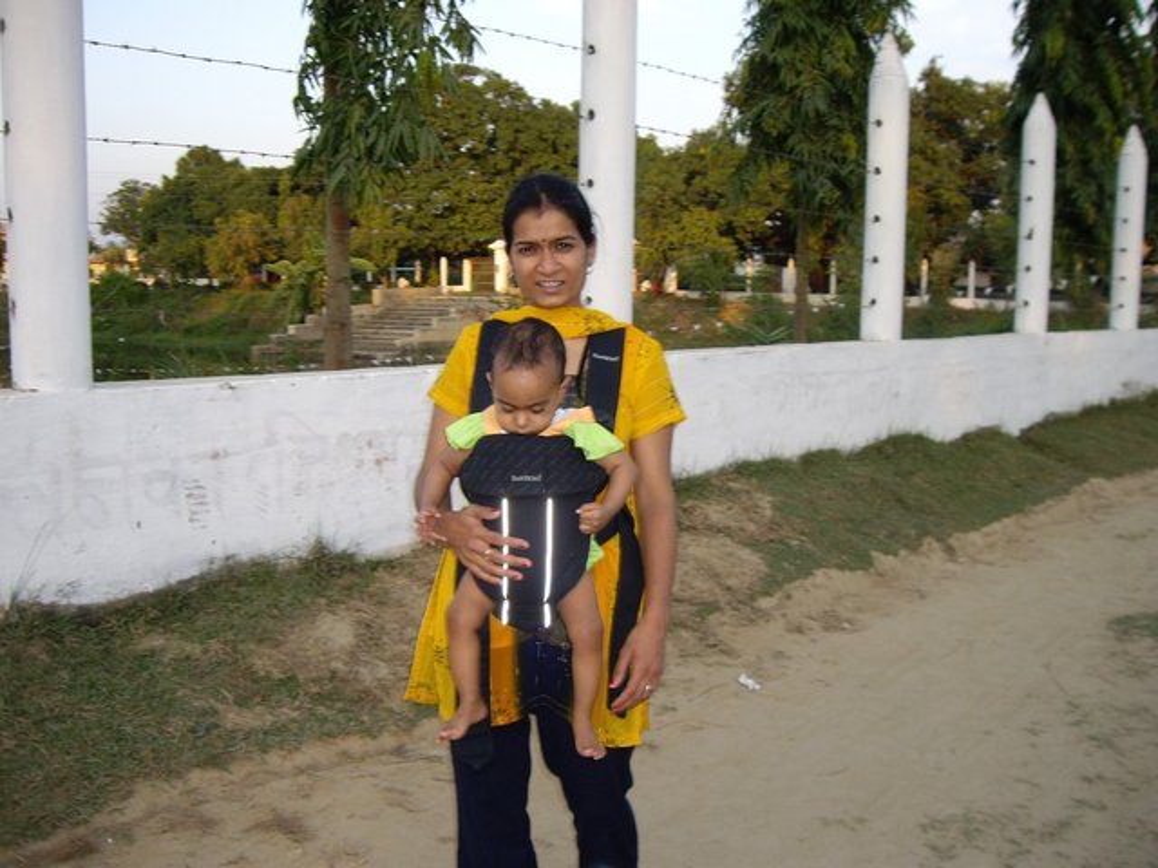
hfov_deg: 49.0
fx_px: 1271
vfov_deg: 37.7
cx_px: 579
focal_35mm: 38
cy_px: 434
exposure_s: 1/250
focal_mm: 6.2
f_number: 2.7
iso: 100
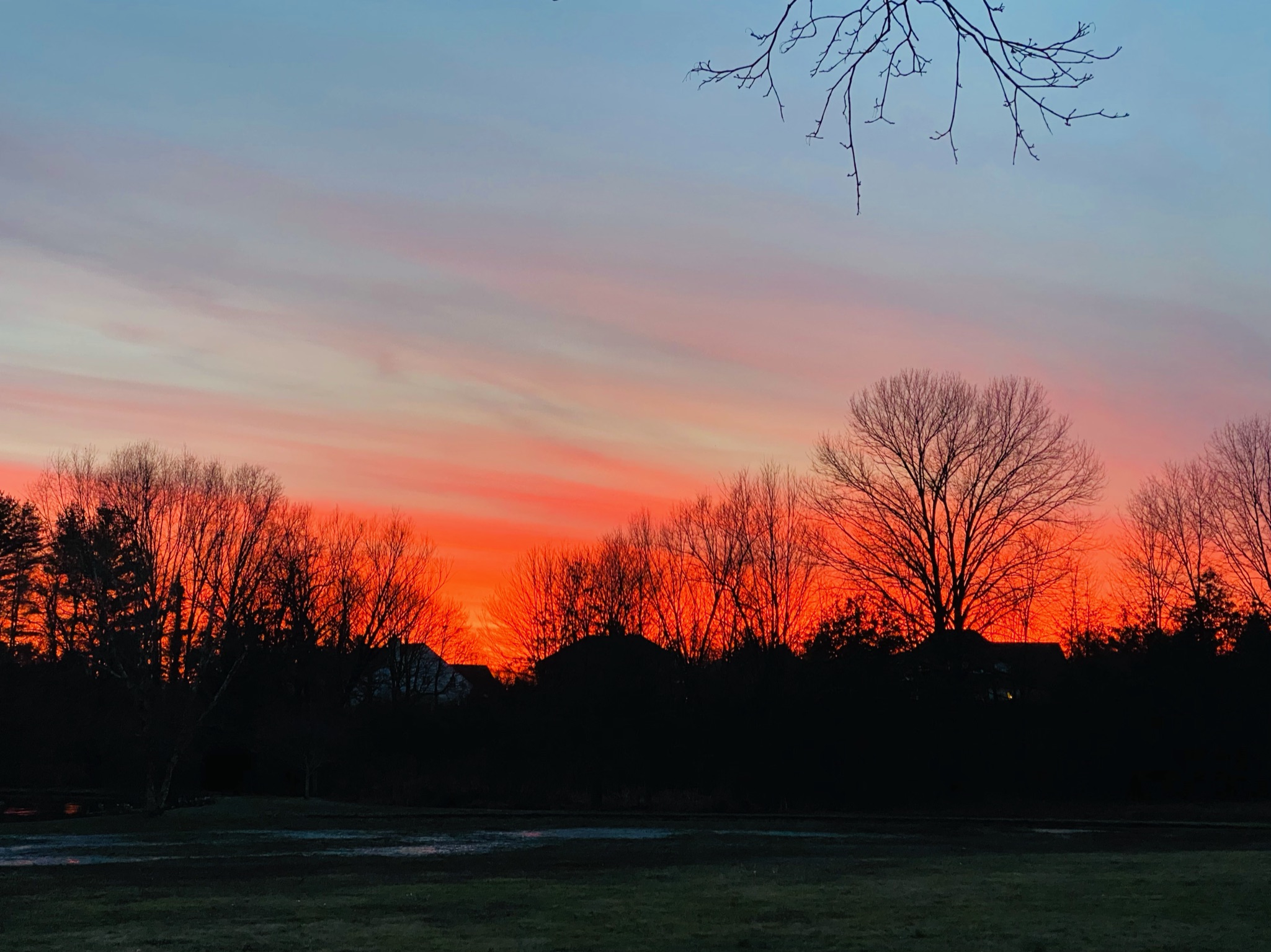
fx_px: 1909
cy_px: 476
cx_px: 636
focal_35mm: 52
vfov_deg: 28.0
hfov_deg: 36.8
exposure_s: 1/60
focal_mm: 6
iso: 640
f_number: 2
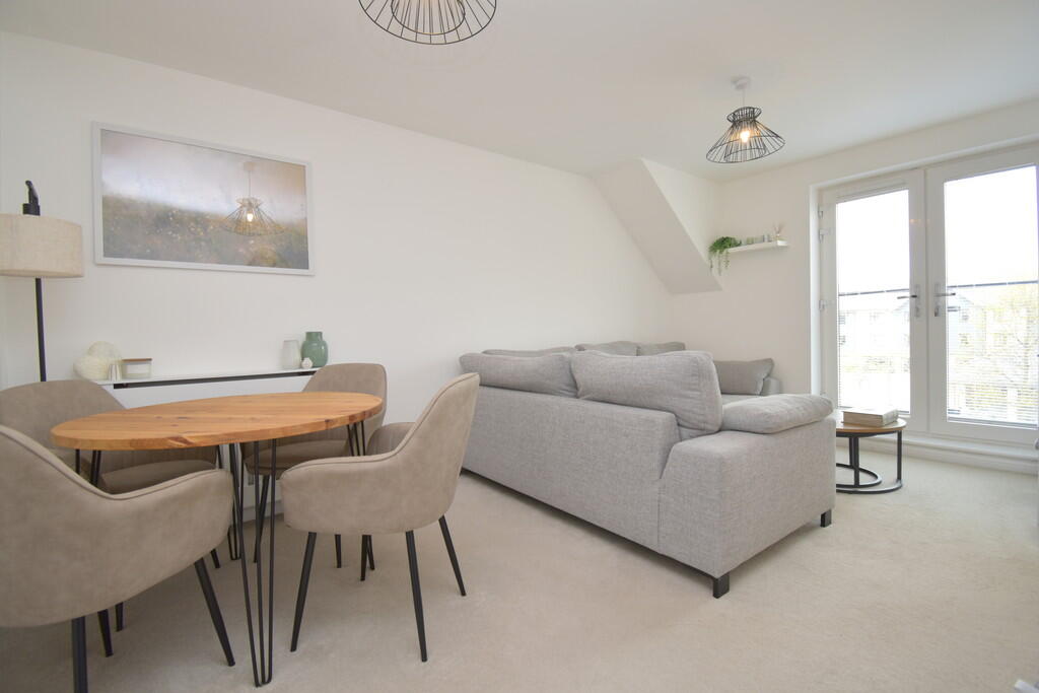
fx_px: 433
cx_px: 520
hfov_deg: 100.4
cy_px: 346
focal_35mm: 15
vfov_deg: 77.3
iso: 200
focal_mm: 10
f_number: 4.5
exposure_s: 1/50
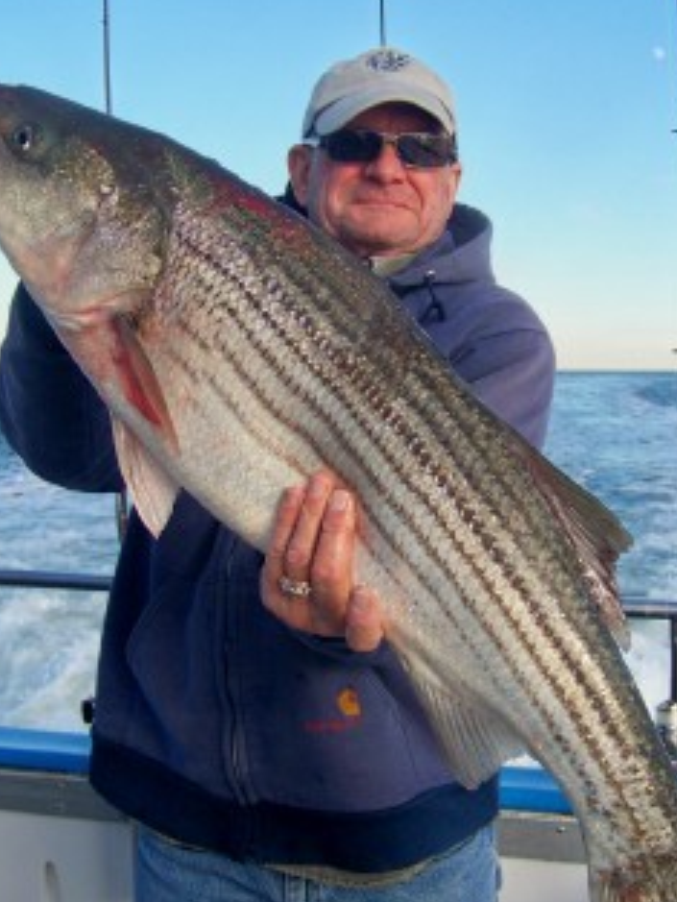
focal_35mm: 46
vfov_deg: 41.2
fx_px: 1199
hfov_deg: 31.5
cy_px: 490
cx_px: 386
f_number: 2.8
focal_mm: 5.85
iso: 64
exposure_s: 1/400
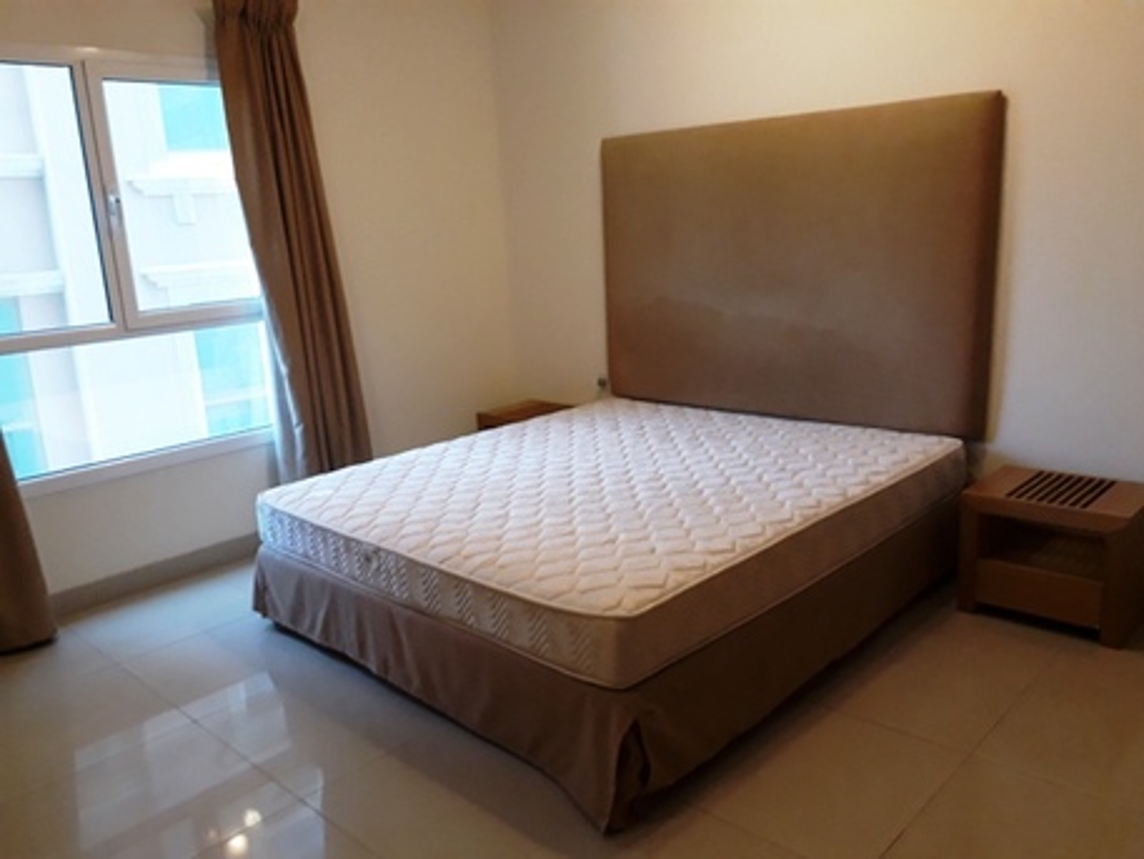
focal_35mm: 27
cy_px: 430
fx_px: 893
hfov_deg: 65.3
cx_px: 572
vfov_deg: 51.4
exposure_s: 1/33
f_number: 1.9
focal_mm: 3.6
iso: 200
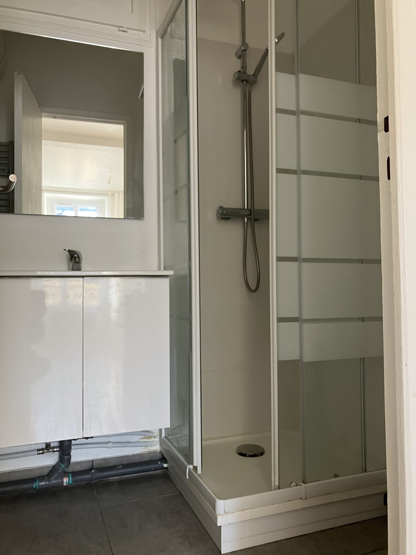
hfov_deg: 49.7
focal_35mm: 28
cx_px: 208
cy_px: 278
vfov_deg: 63.4
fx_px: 449
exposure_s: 1/60
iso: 125
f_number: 1.8
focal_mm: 3.99
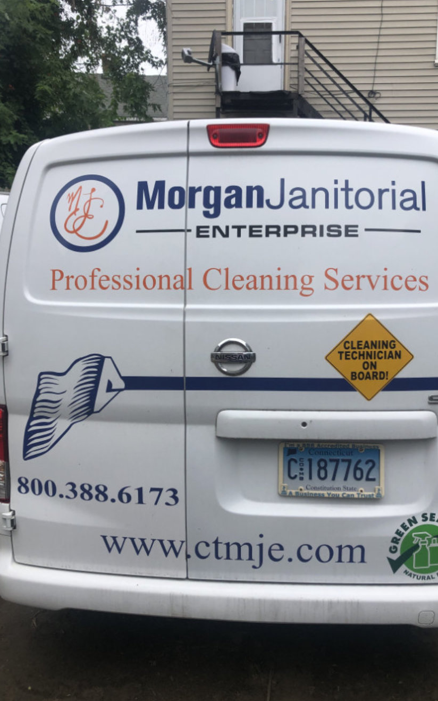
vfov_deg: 62.9
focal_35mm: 30
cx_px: 241
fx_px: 573
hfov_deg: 41.8
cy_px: 354
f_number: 1.8
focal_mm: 4
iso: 20
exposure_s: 1/496
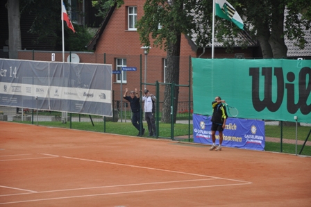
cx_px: 156
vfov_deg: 8.7
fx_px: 1360
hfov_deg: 13.0
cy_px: 104
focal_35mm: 158
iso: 200
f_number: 5.6
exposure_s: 1/125
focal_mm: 105
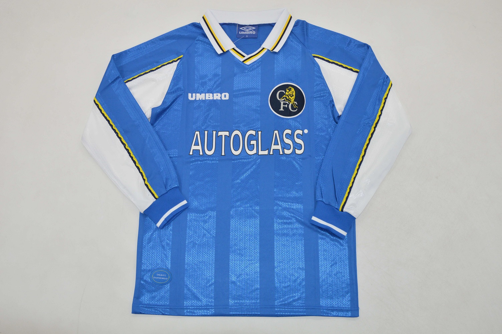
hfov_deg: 59.5
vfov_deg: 41.6
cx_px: 251
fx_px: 439
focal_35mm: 32
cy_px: 167
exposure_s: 1/200
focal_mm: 21
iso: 400
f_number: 9
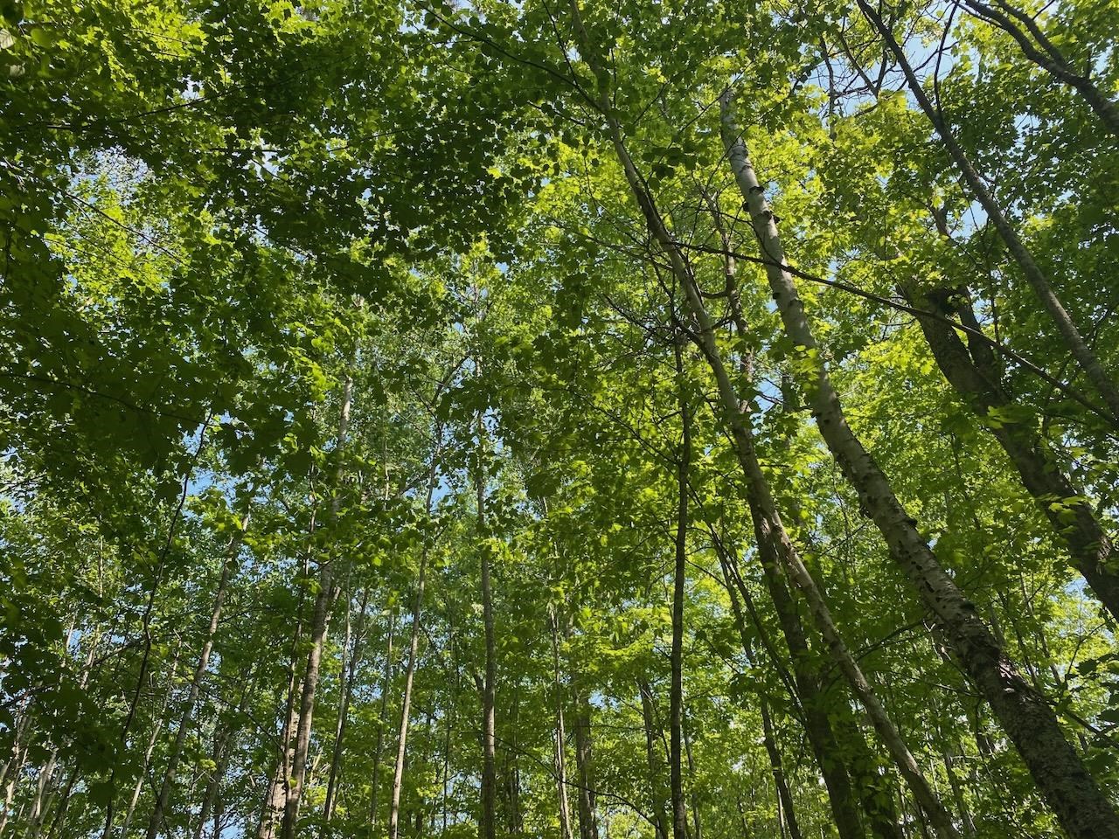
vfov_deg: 53.1
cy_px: 420
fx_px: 840
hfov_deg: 67.3
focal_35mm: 26
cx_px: 560
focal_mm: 4.25
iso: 32
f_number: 1.8
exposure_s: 1/401
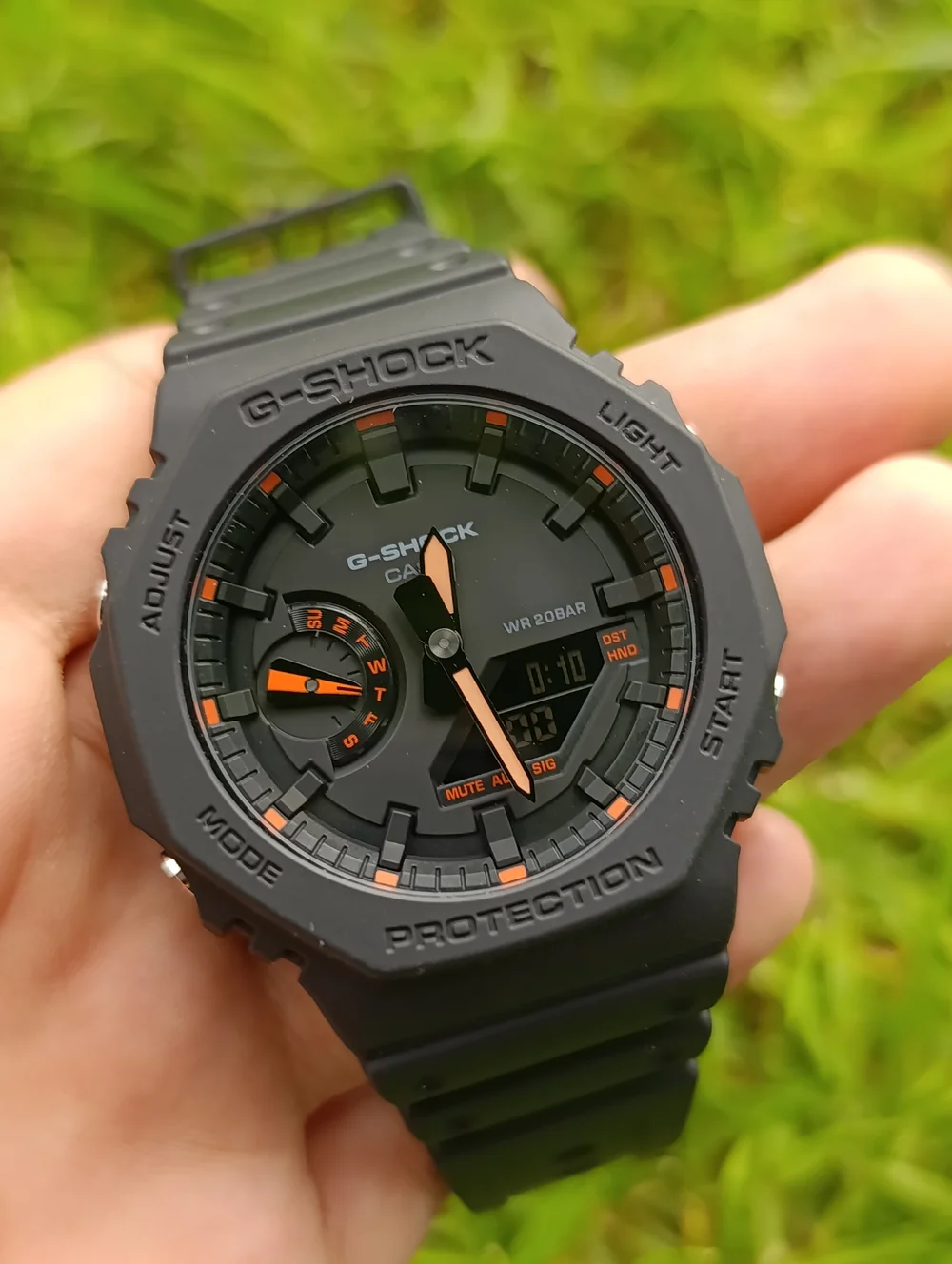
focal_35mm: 23
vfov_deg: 73.8
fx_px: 841
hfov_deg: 59.0
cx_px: 476
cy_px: 632
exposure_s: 1/120
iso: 80
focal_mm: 6.14
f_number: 1.6
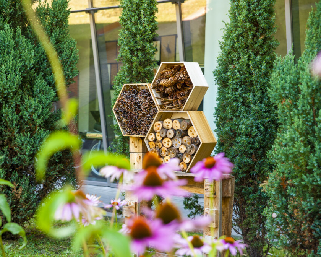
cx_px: 126
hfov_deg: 23.8
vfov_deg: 19.2
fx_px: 760
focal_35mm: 80
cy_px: 129
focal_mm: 70
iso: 800
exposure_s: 1/160
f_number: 5.6
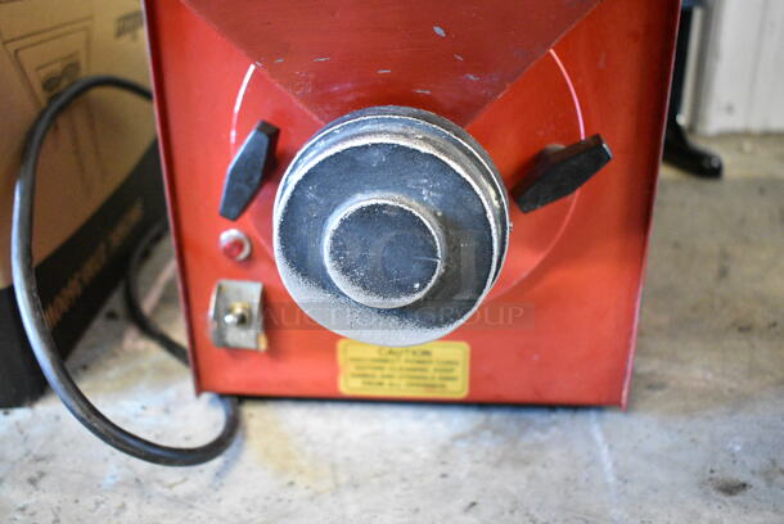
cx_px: 392
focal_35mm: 34
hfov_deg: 55.1
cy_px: 262
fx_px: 752
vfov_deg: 38.4
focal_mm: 23
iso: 6400
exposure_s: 1/80
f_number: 3.8
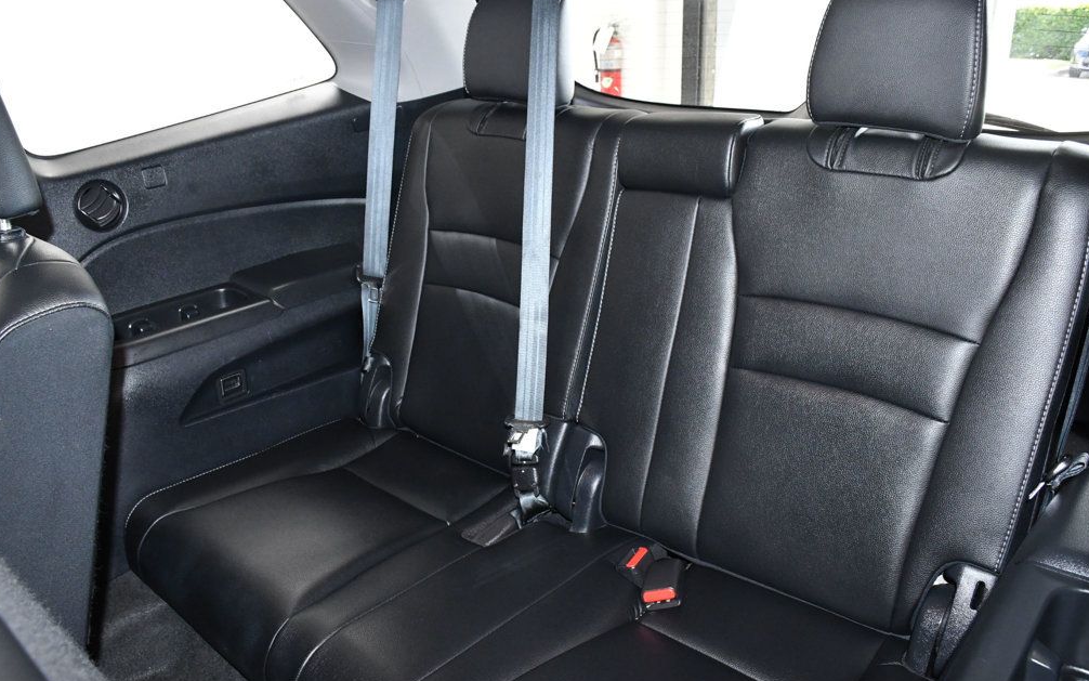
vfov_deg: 44.5
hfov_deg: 66.5
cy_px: 335
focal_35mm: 28
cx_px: 549
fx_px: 831
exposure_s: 1/60
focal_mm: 18
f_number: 6.3
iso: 2500
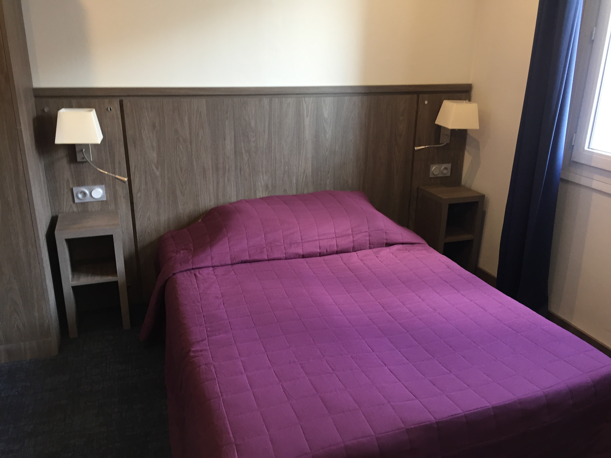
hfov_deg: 61.7
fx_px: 512
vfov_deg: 48.2
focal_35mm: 29
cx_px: 306
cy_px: 229
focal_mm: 4.15
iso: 125
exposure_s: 1/33
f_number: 2.2
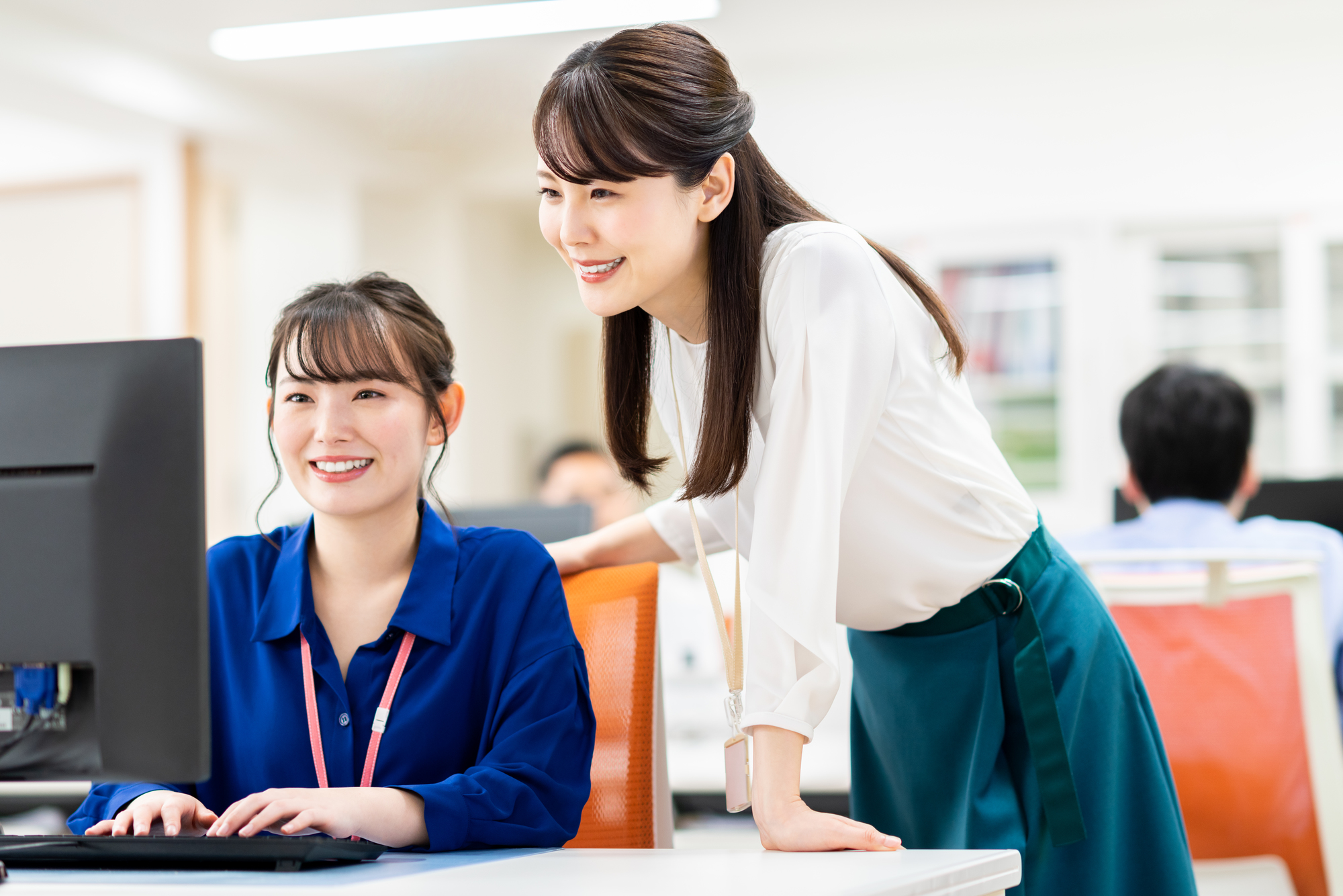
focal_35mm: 85
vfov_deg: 16.1
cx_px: 672
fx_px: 3171
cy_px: 448
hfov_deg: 23.9
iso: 640
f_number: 2.5
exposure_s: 1/160
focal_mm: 85
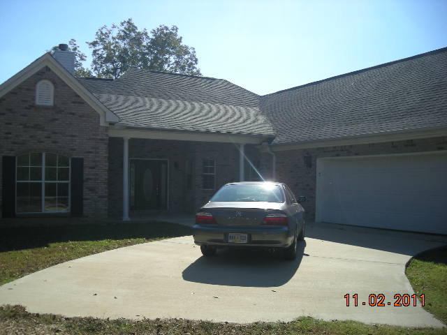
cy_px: 168
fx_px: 452
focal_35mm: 35
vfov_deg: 40.7
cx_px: 224
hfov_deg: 52.6
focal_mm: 5.7
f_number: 5.7
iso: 50
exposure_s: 1/245
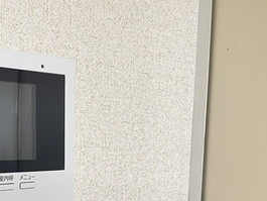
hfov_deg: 33.5
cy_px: 204
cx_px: 40
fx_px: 424
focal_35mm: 55
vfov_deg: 25.2
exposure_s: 1/60
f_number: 1.6
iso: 250
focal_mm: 4.2
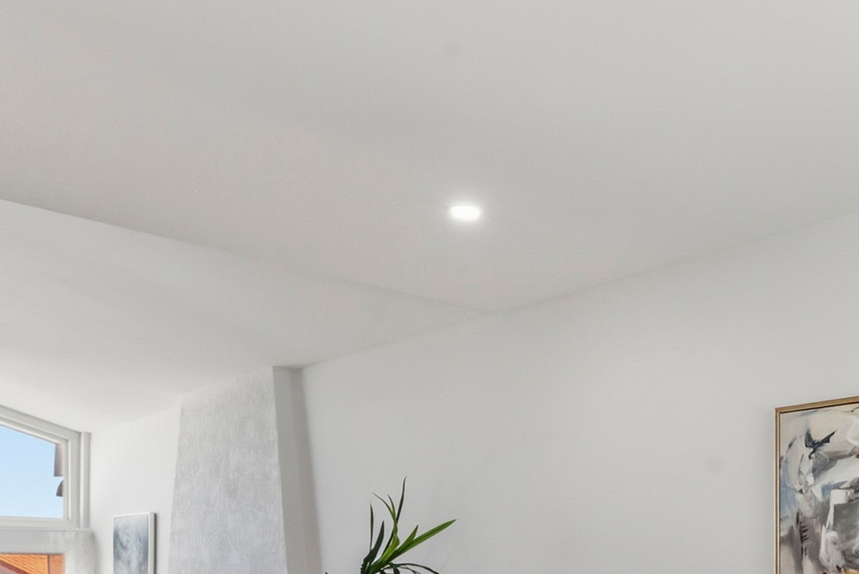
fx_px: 1003
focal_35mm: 42
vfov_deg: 30.4
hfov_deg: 45.2
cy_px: 528
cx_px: 617
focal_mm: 14
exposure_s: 1/320
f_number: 11
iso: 400
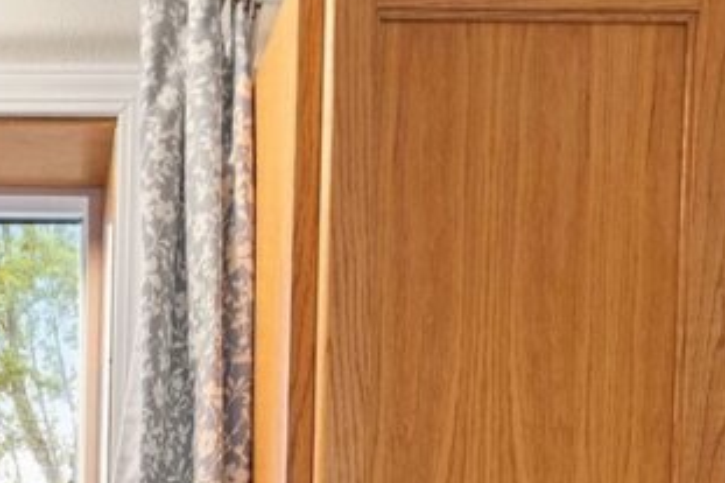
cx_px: -79
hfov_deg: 28.8
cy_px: 974
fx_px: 1268
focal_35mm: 63
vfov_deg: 16.4
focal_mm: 14
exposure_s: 1/2.5
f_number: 8
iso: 400
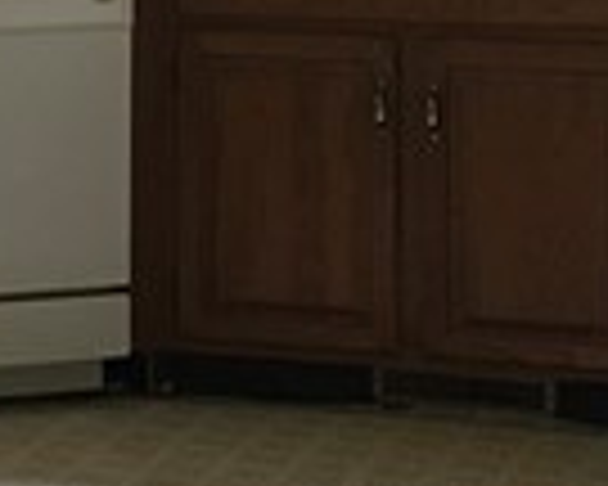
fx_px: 3869
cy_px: -166
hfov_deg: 8.7
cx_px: -419
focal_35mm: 215
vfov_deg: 7.1
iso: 40
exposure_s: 1/15
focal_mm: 4.15
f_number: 2.2
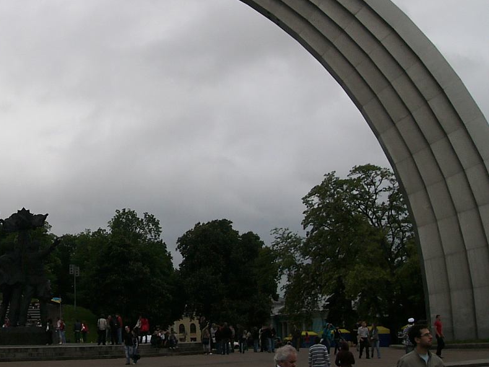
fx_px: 890
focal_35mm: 63
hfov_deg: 29.6
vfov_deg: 23.2
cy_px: 139
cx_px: 63
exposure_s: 1/250
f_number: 2.8
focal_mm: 6
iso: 50
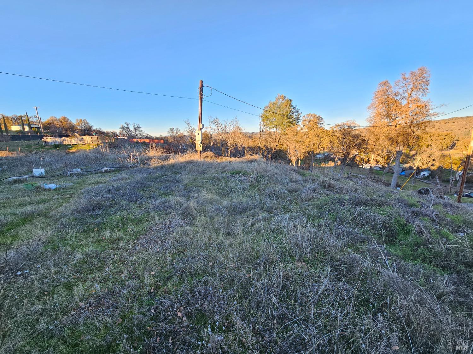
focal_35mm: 13
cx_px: 236
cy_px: 177
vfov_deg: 89.9
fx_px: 178
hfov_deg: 106.2
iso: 64
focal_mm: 2.2
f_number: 2.2
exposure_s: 1/255
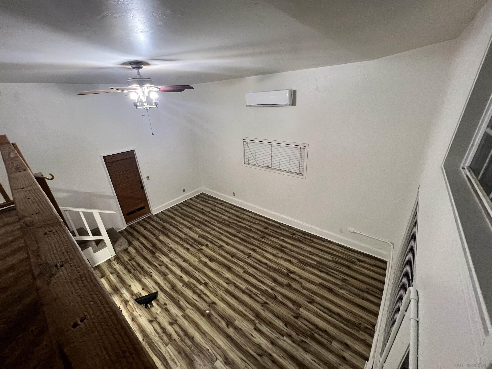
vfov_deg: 89.9
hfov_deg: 106.2
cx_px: 246
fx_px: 185
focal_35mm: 13
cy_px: 184
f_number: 1.8
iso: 320
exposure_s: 1/60
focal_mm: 1.57
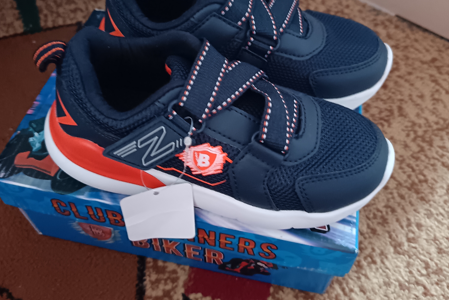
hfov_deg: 55.8
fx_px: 424
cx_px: 225
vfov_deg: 38.7
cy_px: 121
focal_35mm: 34
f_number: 1.75
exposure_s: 1/14.3
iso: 7693
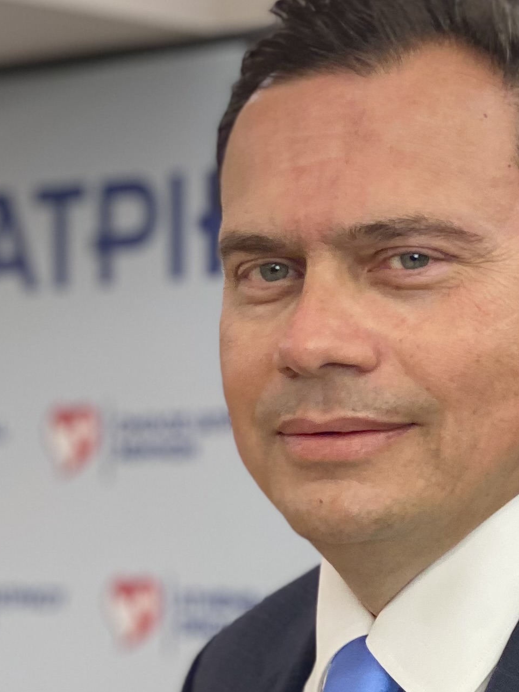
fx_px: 3257
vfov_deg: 12.0
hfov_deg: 9.1
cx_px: 461
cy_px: 687
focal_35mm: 163
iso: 80
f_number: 2
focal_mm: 6
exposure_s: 1/100
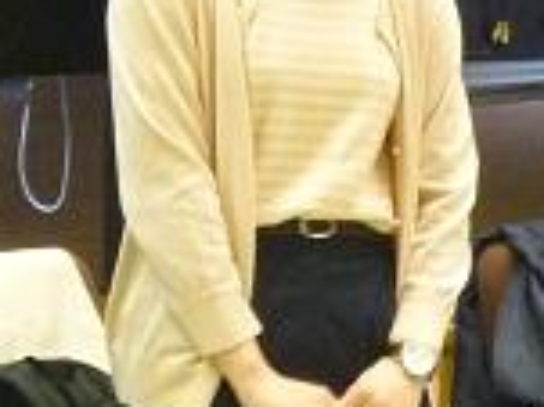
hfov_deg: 5.7
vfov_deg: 4.3
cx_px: 259
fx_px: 5480
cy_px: 43
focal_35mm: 349
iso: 400
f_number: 5.9
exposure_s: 1/13
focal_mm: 22
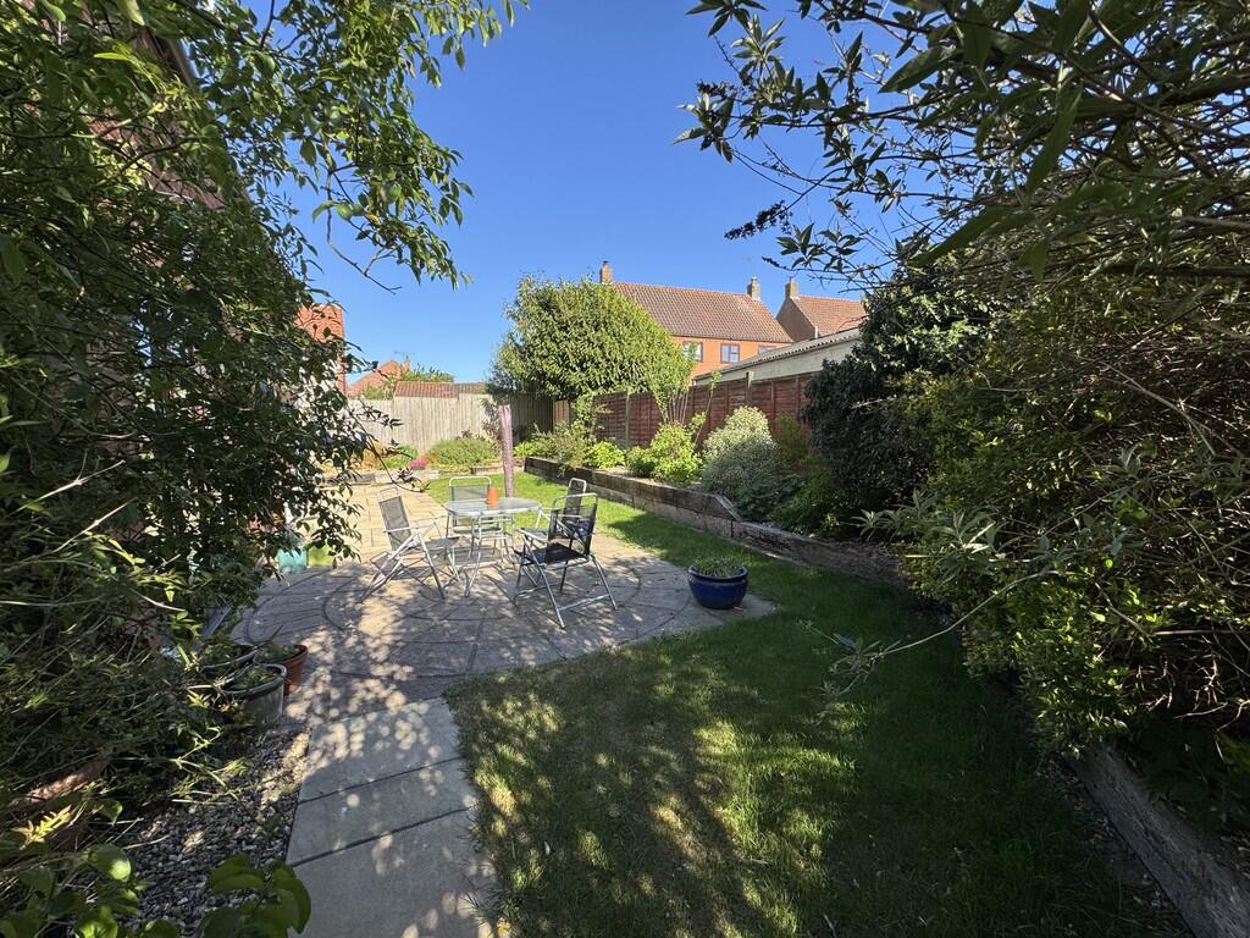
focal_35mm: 14
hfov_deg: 102.1
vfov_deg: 85.7
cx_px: 625
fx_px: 506
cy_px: 469
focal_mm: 2.22
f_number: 2.2
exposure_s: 1/804
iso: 40
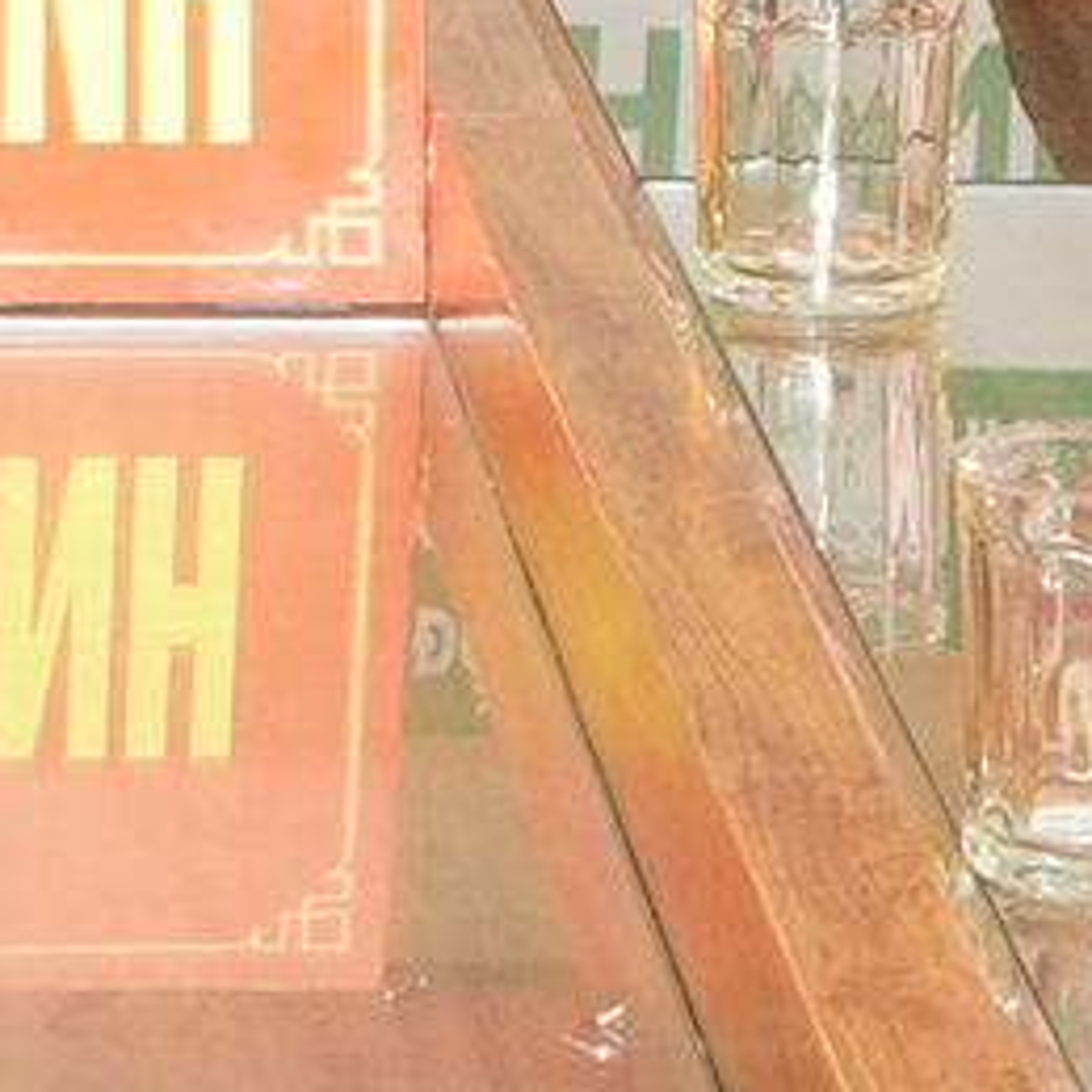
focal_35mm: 309
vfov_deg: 5.6
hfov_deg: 5.7
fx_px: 11025
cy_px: -386
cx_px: 840
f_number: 7.1
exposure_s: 1/60
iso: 500
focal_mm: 21
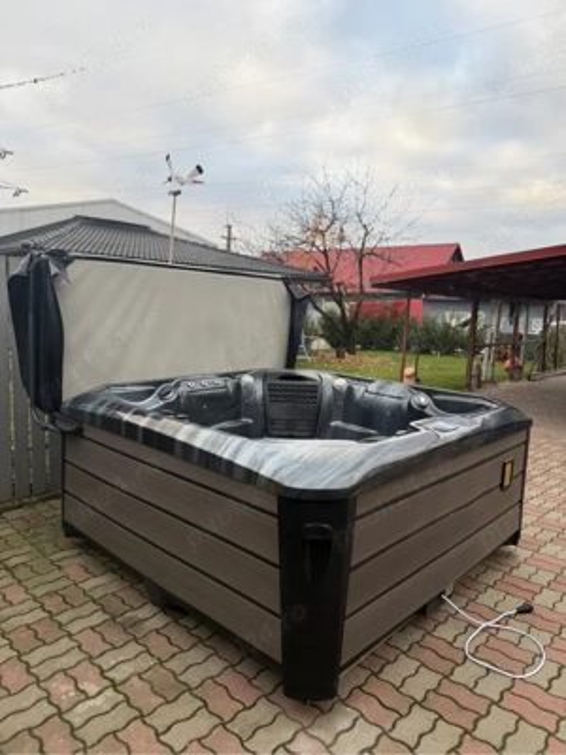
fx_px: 523
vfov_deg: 71.6
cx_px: 283
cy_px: 378
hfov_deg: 56.8
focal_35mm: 24
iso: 64
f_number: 1.78
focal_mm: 6.76
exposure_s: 1/270
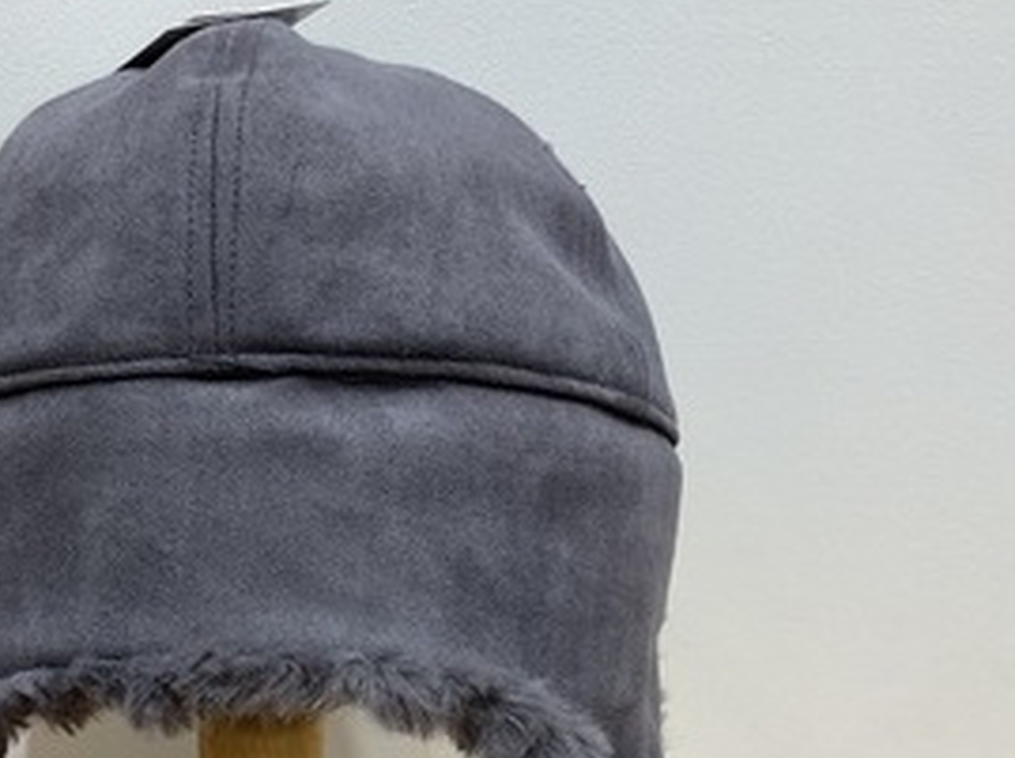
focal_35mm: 54
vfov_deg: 26.5
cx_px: 253
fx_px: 1581
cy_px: 590
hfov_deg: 34.8
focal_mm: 3
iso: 40
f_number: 1.8
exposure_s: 1/60
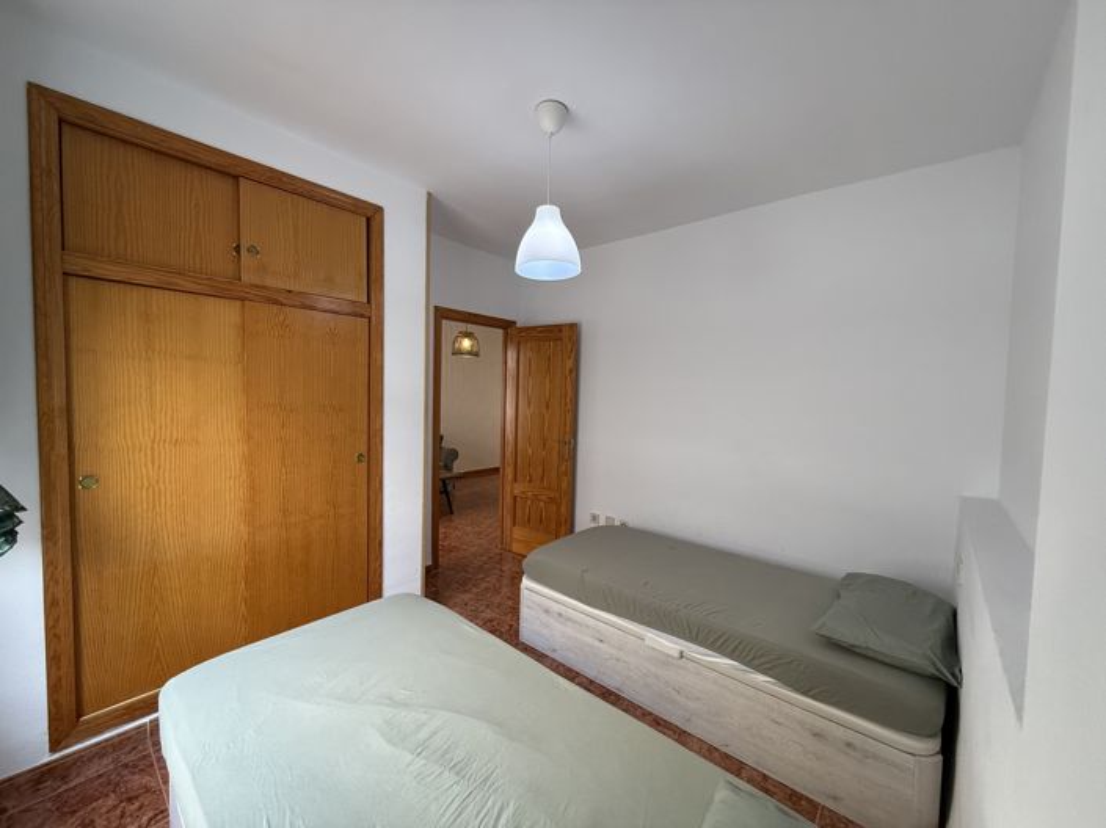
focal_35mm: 14
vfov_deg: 85.6
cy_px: 414
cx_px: 553
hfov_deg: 102.1
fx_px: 447
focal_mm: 2.22
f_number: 2.2
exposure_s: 1/99
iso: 320
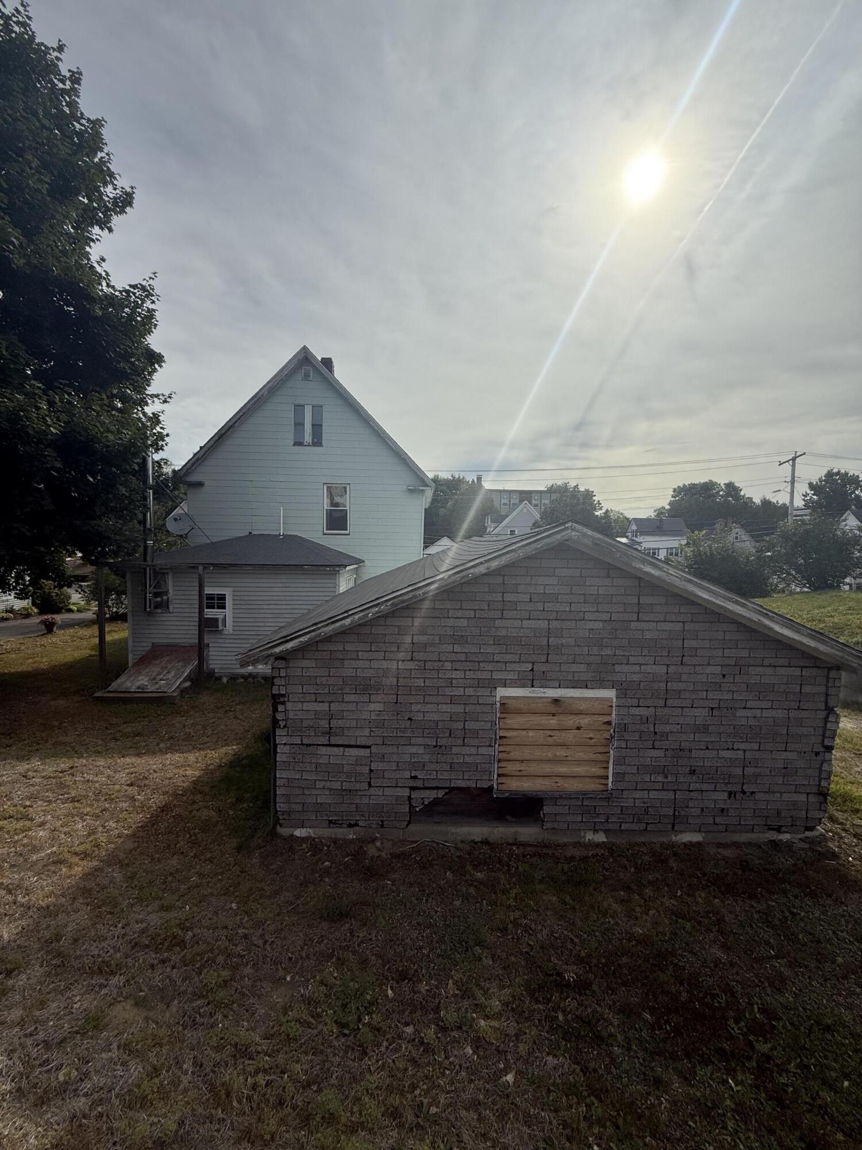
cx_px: 431
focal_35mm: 14
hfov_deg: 85.7
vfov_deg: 102.1
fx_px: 465
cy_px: 575
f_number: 2.2
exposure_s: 1/4425
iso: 50
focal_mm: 2.22
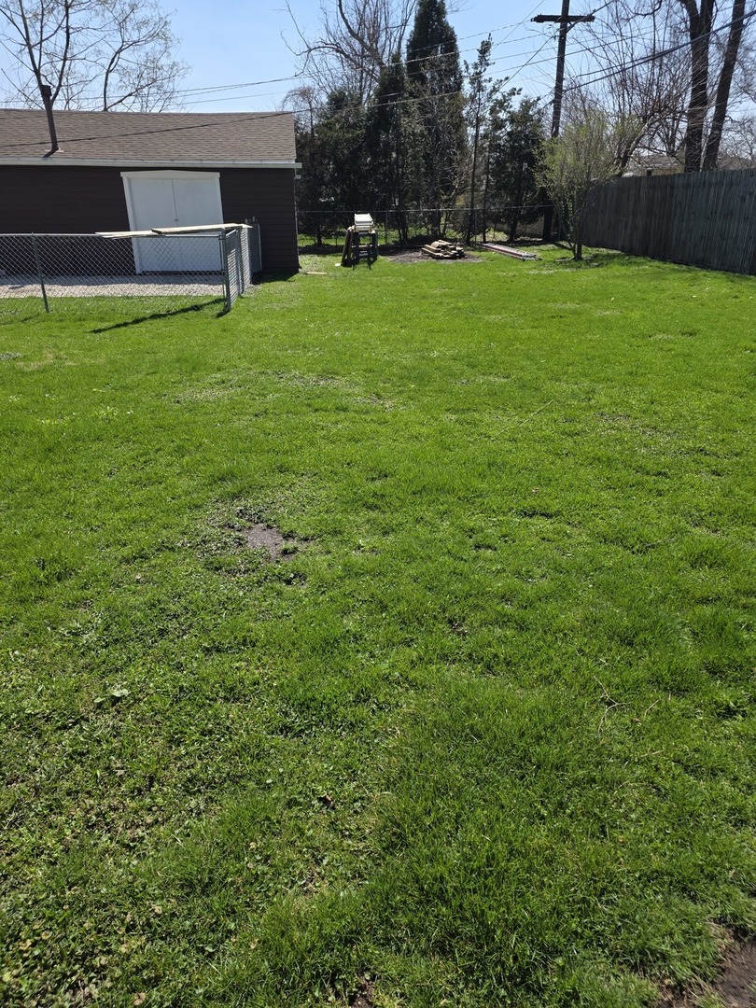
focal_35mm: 23
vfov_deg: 73.9
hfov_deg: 58.9
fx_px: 670
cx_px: 378
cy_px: 504
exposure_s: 1/4539
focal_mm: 6.25
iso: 80
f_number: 1.7
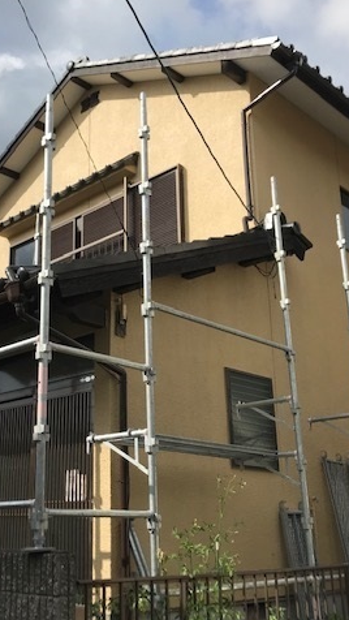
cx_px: 111
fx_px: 674
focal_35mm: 41
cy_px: 309
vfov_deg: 49.4
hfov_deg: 28.8
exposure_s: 1/2907
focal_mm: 3.99
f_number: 1.8
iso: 20
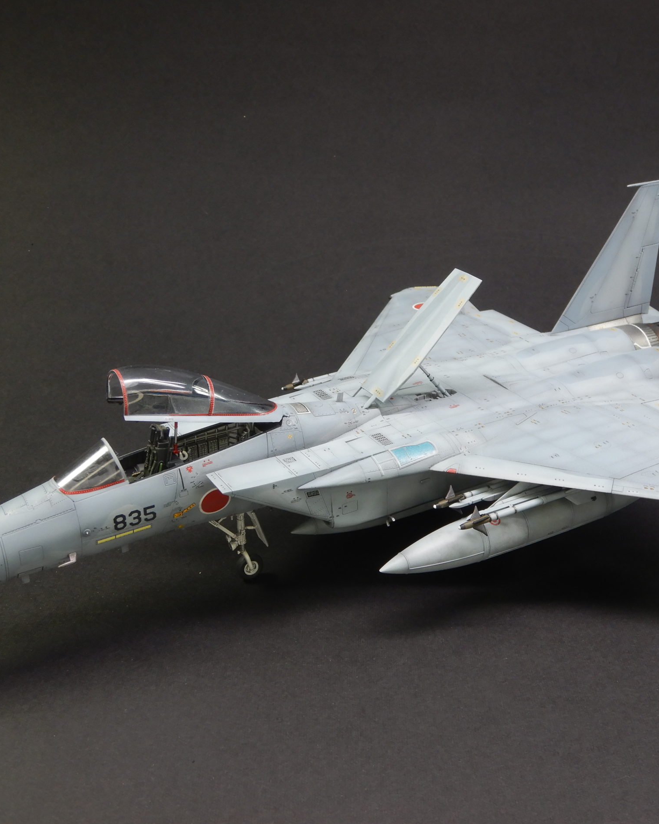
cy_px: 411
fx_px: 1000
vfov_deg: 44.8
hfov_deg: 36.5
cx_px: 355
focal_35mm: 41
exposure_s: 1/50
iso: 125
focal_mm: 5.6
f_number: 4.2
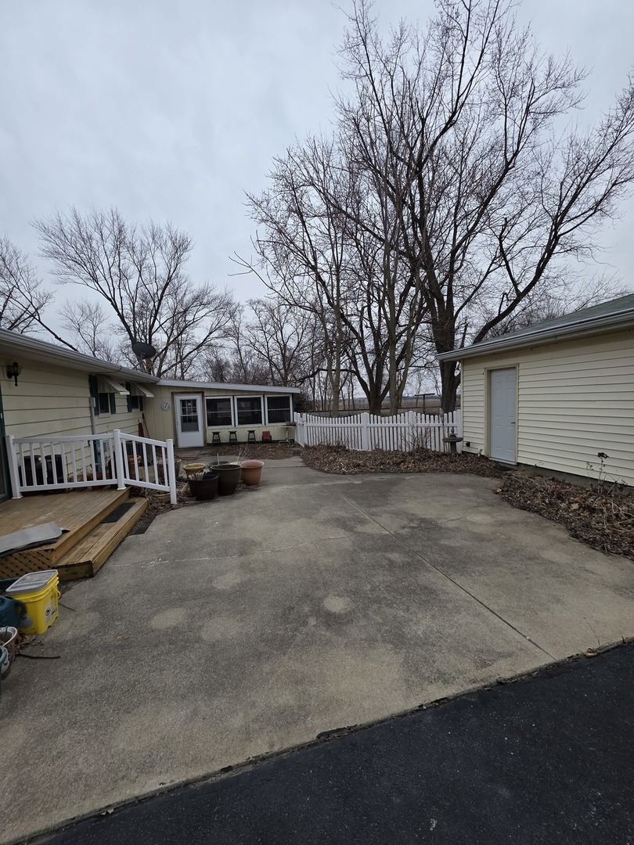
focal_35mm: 13
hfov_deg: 89.9
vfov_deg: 106.2
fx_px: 317
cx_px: 317
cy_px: 422
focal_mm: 2.2
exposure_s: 1/461
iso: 40
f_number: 1.9
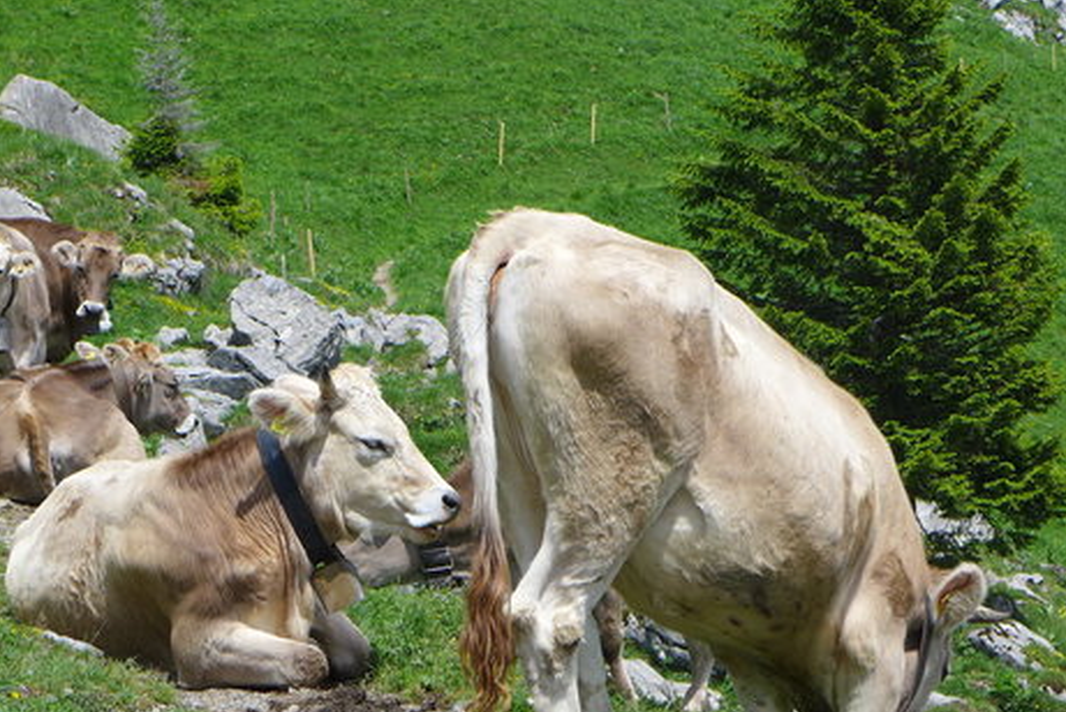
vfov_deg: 11.7
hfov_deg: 17.4
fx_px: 3467
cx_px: 311
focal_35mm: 117
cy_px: 379
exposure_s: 1/1600
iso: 80
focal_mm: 14.7
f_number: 3.2
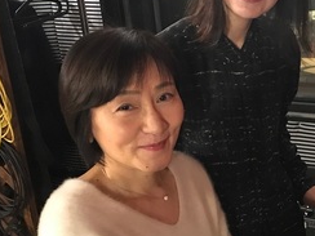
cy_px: 115
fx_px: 500
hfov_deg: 34.1
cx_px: 244
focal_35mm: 55
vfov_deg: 26.6
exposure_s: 1/5
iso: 100
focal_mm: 3.99
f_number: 1.8
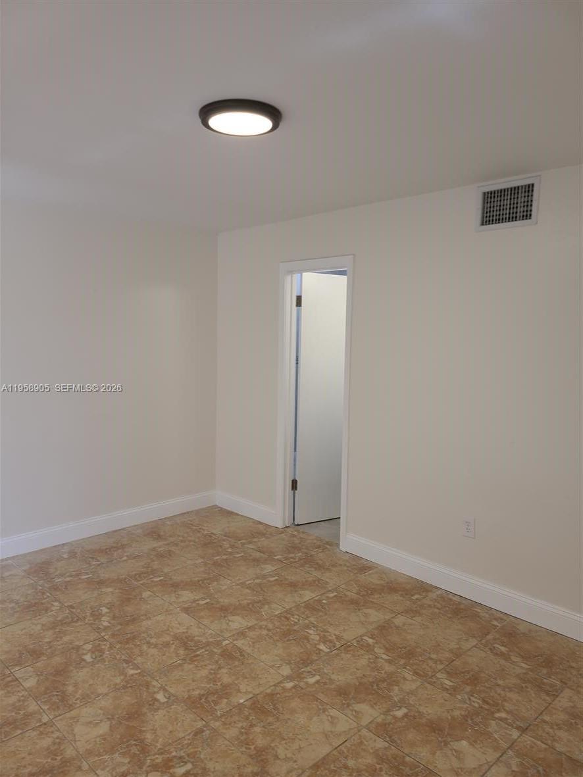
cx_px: 292
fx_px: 584
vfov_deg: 67.3
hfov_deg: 53.1
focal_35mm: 26
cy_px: 388
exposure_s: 1/60
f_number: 1.8
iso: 40
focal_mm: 5.4
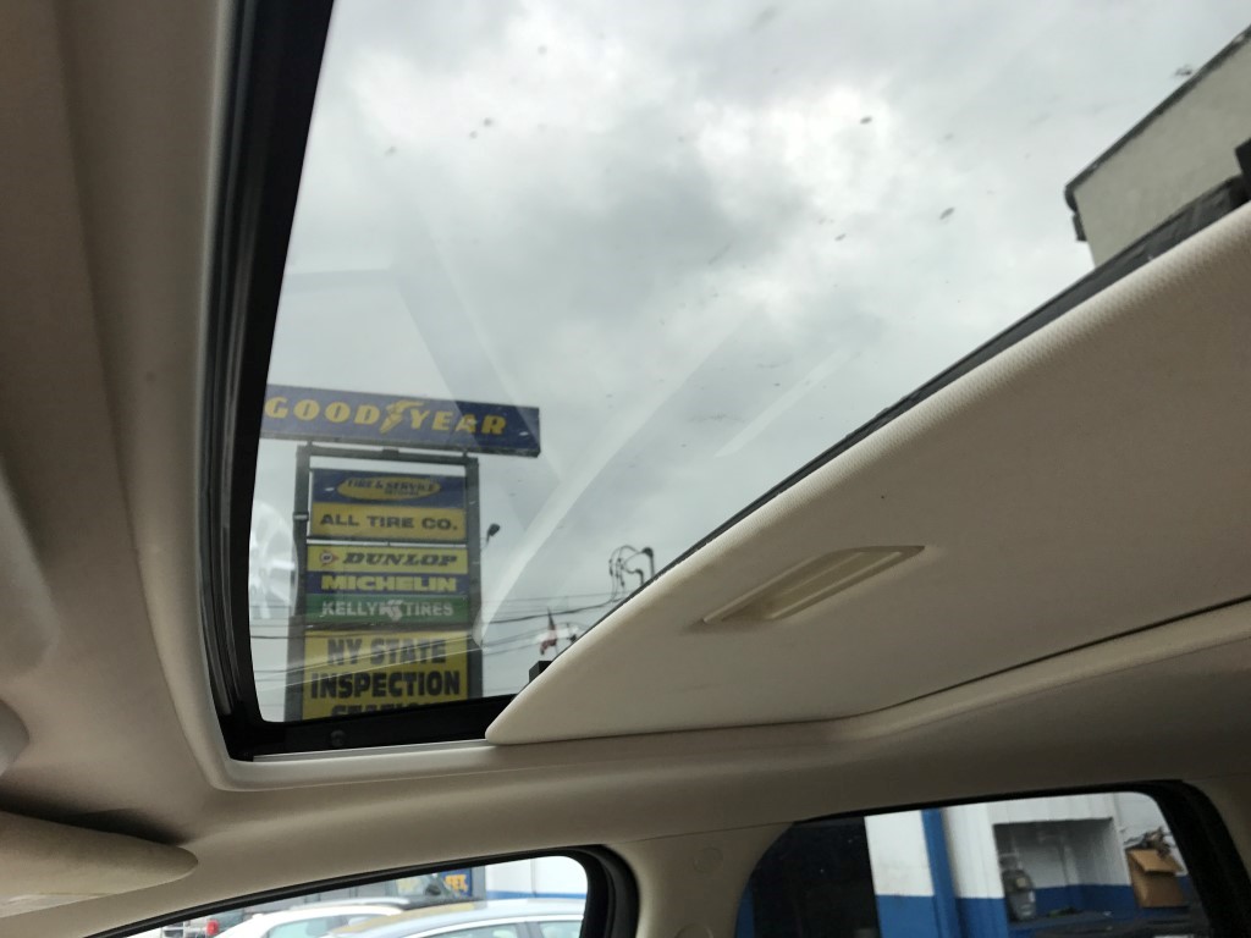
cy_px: 469
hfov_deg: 63.4
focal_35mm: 28
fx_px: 1012
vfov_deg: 49.7
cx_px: 626
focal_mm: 3.99
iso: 20
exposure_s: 1/273
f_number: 1.8
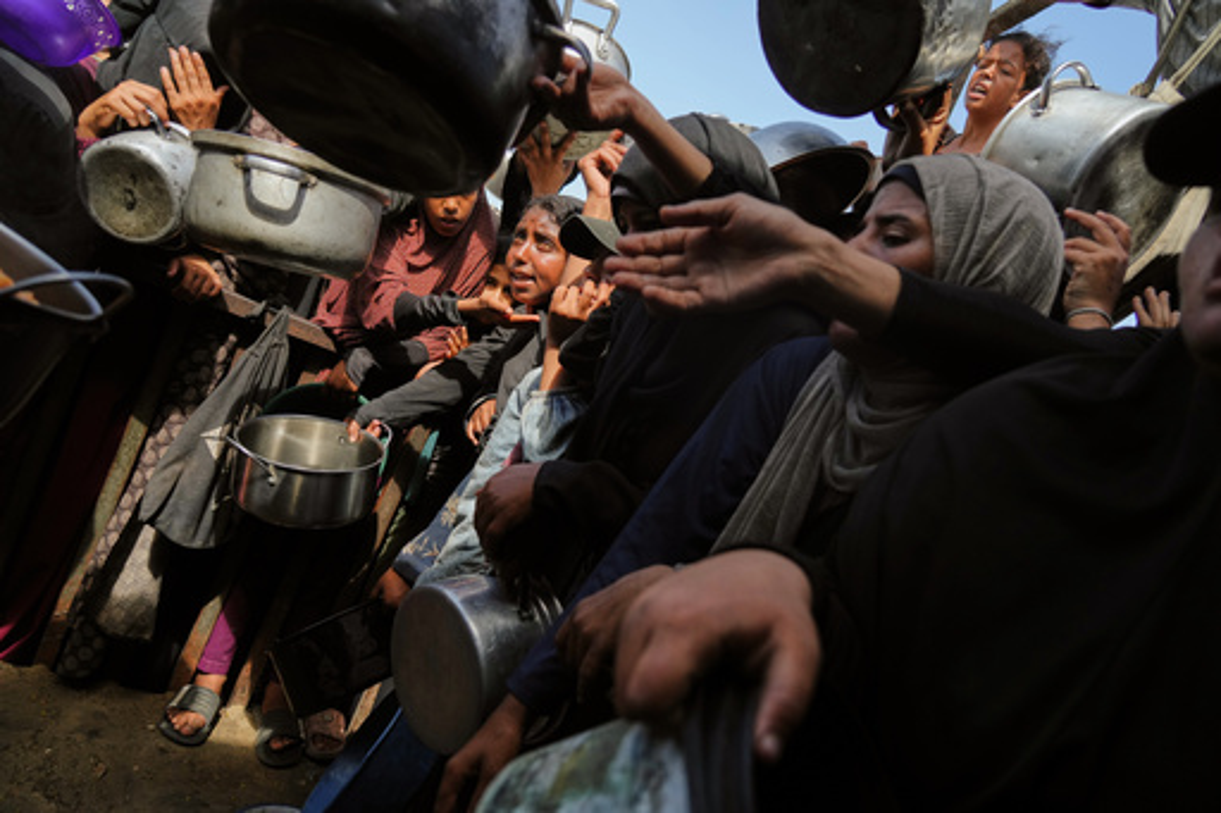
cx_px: 610
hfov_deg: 73.8
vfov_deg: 53.1
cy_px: 406
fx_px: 814
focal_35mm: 24
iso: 500
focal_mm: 24
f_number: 4
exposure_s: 1/2500
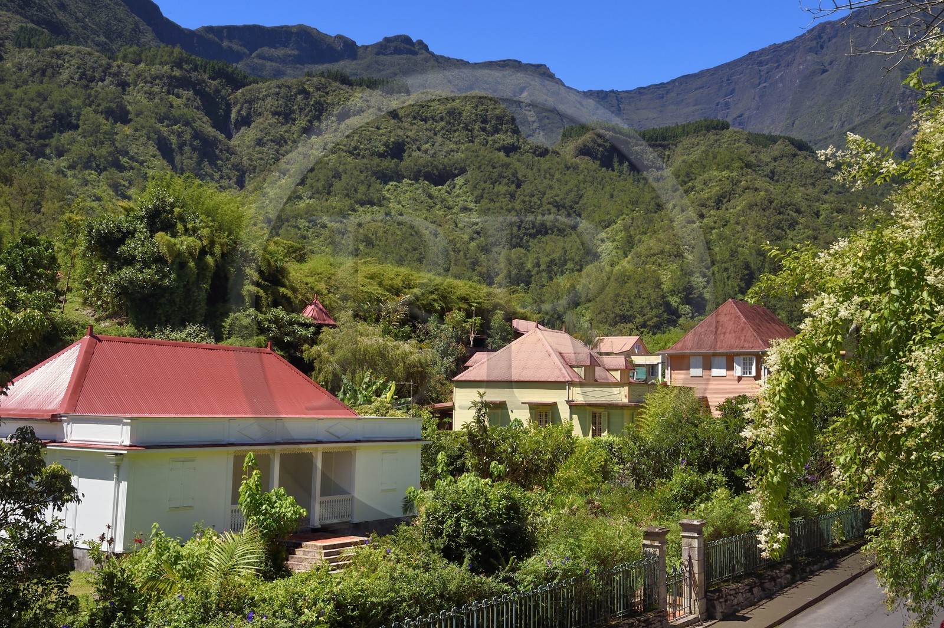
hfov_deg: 48.5
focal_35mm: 40
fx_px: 1048
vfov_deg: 33.4
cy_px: 314
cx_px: 472
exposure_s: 1/200
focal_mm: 40
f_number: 16
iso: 200
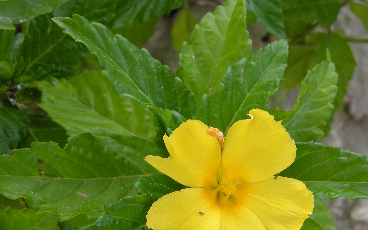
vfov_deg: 25.4
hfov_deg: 40.3
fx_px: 501
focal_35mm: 50
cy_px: 186
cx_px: 196
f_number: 3.8
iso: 64
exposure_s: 1/120
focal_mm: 7.5
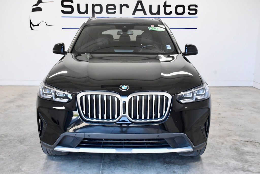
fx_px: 289
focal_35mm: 40
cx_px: 130
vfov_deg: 33.4
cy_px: 87
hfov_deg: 48.5
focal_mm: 27
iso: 2500
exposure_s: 1/250
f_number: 8
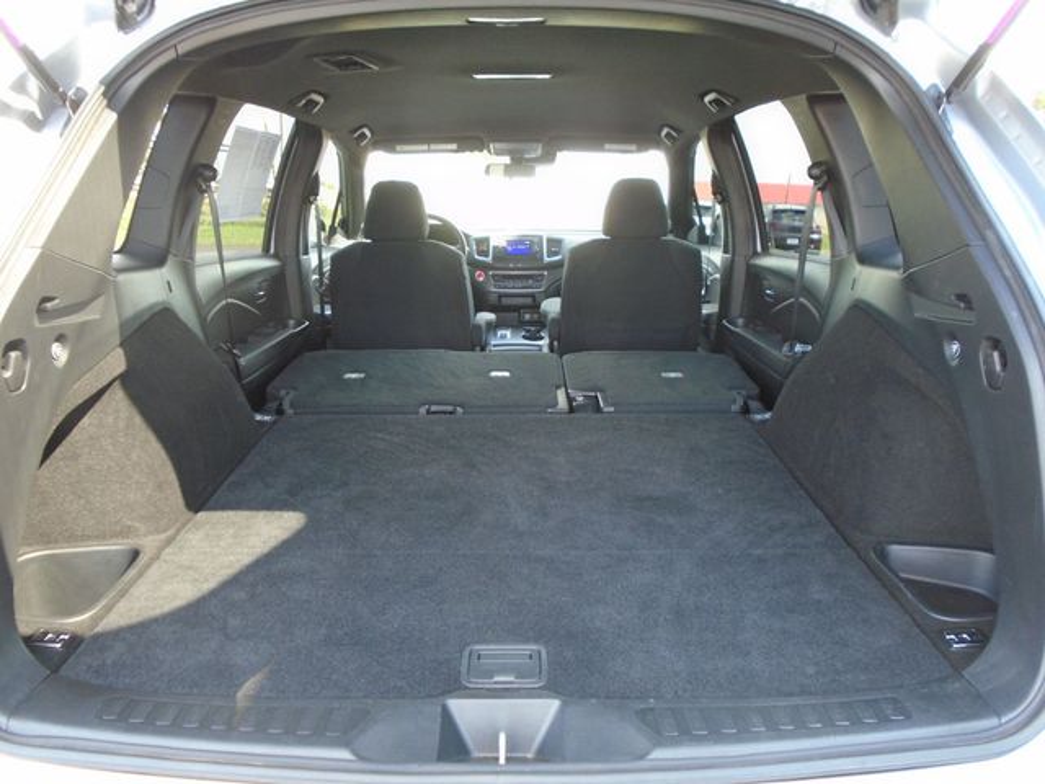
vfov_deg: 53.1
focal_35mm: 26
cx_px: 522
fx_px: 785
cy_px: 392
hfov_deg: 67.3
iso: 100
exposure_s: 1/30
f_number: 3.2
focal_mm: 4.6
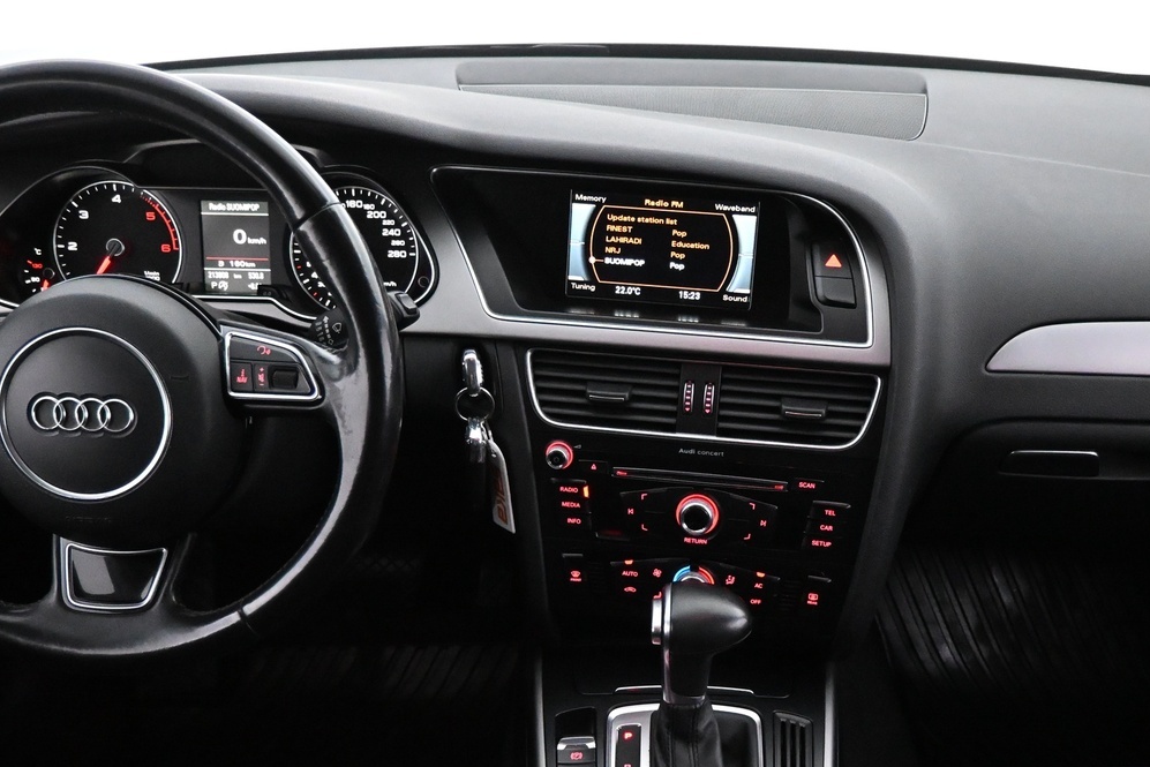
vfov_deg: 33.4
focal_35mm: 39
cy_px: 600
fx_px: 1246
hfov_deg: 49.4
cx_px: 657
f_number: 3.5
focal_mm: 16
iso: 6400
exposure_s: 1/60
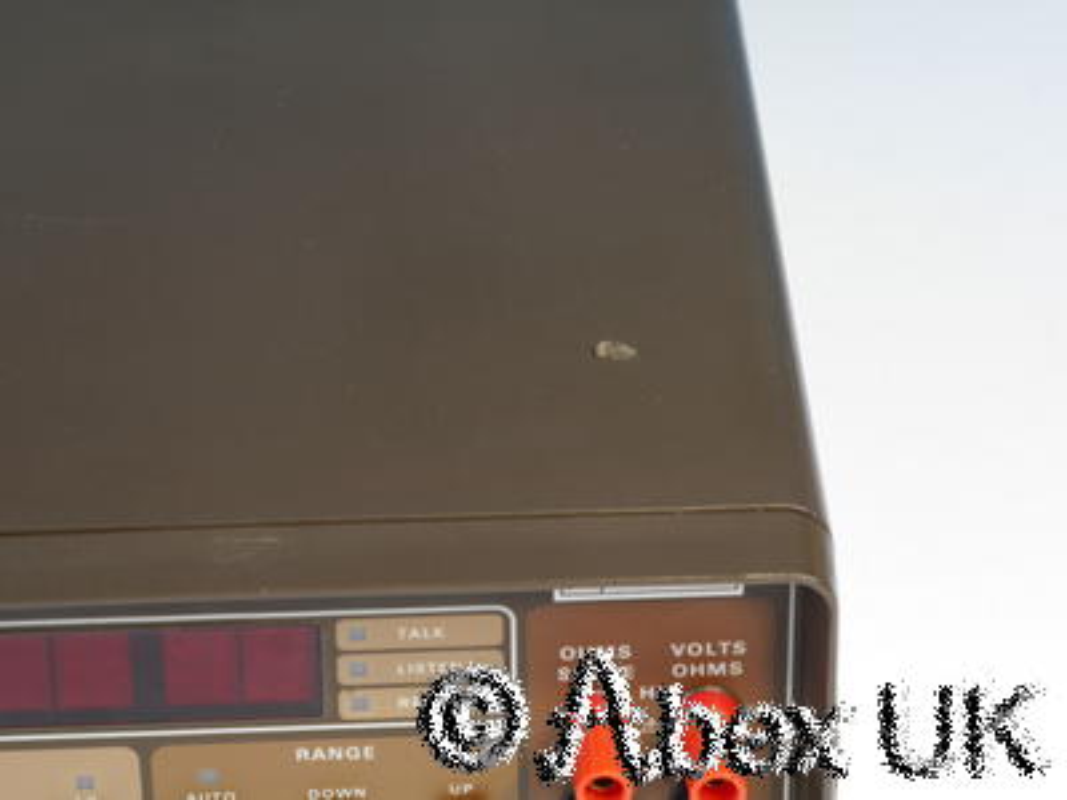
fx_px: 4500
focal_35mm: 146
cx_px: 534
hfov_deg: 13.5
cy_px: 400
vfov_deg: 10.2
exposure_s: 1/2
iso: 200
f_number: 8
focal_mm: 73
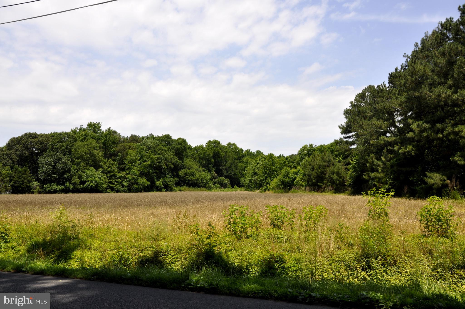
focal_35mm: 33
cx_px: 232
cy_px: 154
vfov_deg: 39.9
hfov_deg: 57.3
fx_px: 426
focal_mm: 22
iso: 200
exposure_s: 1/200
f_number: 11
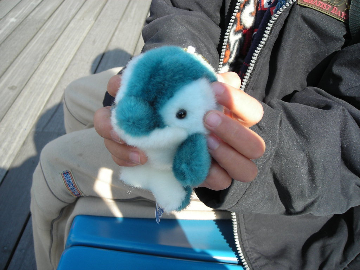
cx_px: 180
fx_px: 395
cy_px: 135
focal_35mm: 38
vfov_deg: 37.7
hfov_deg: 49.0
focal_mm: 6.3
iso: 50
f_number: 3.2
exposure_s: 1/294
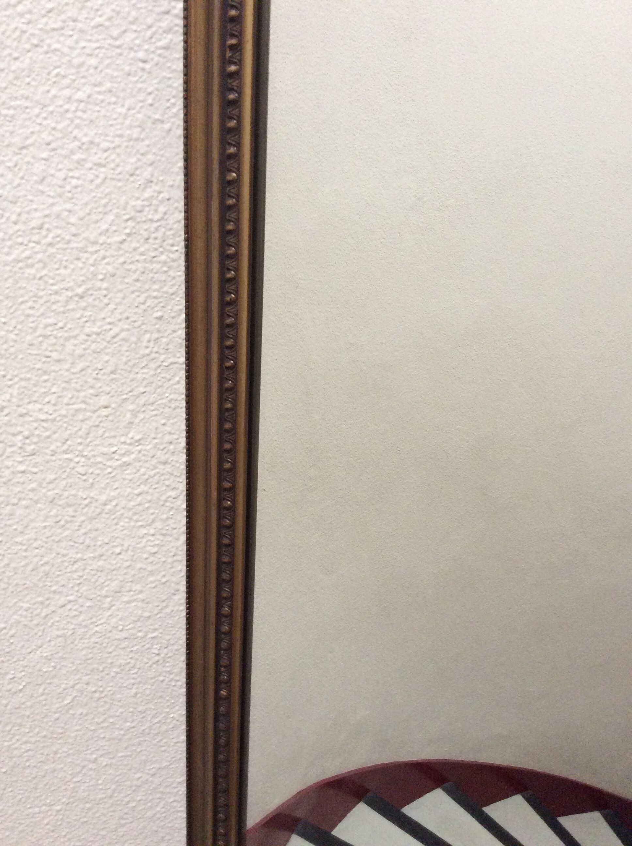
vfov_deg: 56.9
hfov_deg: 44.1
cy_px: 423
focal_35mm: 32
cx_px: 316
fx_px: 781
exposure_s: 1/25
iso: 250
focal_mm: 3.3
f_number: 2.4
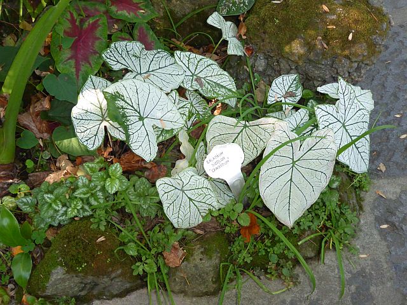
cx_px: 204
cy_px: 152
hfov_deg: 41.2
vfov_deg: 31.5
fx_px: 541
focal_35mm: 46
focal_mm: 7.8
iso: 640
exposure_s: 1/60
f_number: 3.9
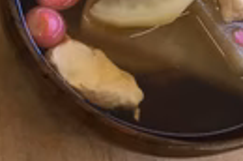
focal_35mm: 93
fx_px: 626
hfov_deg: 20.6
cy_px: -80
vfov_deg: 13.7
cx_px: -45
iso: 25
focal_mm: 4.15
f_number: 2.2
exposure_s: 1/30
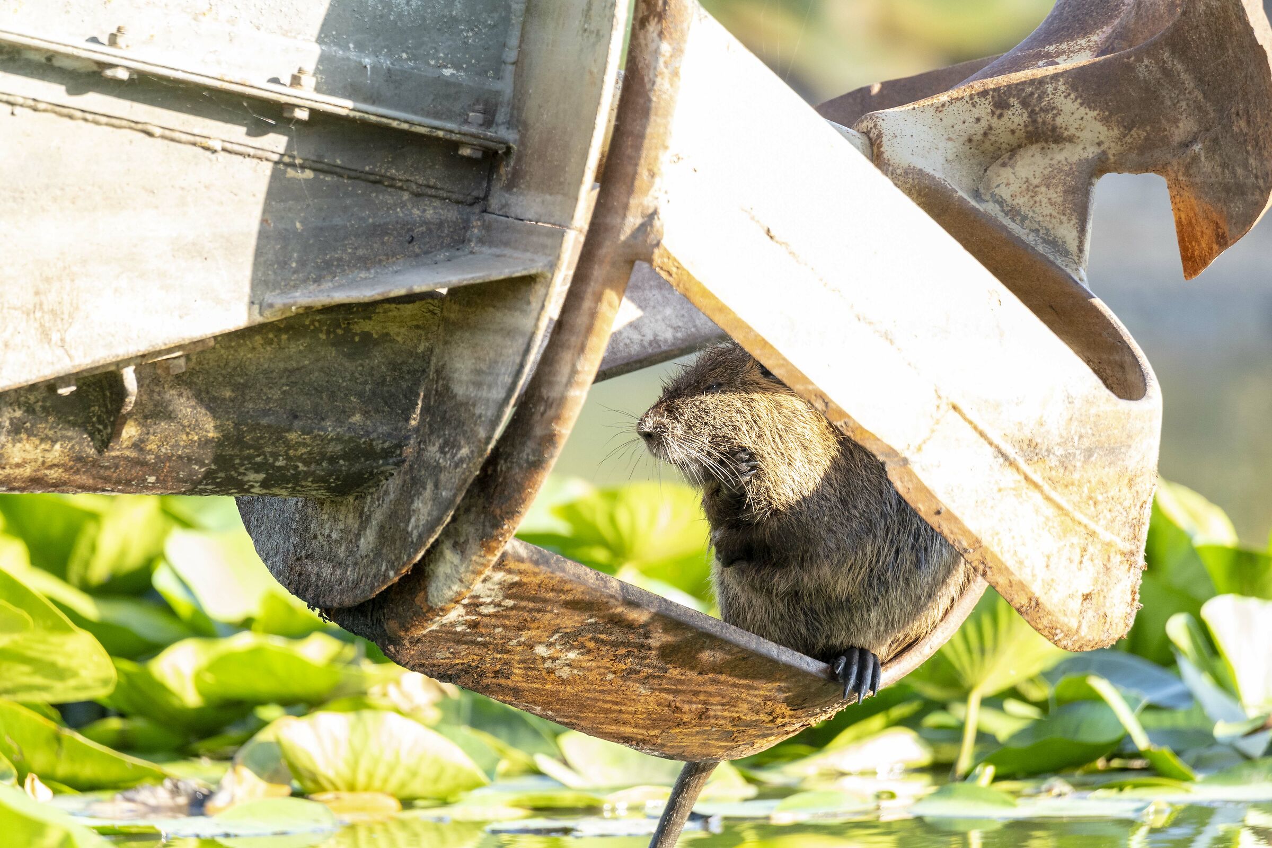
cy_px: 424
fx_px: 21198
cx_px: 636
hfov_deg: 3.4
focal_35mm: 600
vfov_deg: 2.3
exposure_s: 1/400
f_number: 6.3
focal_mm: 600
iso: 2500
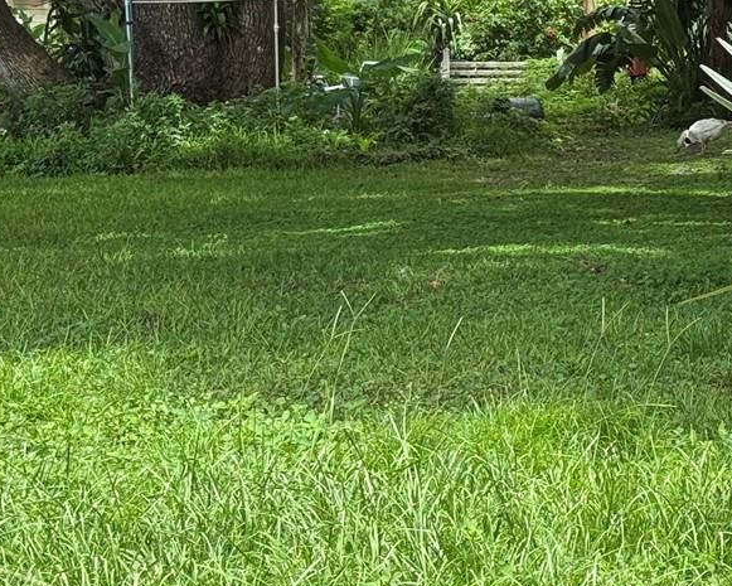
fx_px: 2795
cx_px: 771
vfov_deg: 11.9
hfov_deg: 14.6
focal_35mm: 129
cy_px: 149
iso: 64
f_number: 1.78
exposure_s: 1/1133
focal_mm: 6.76
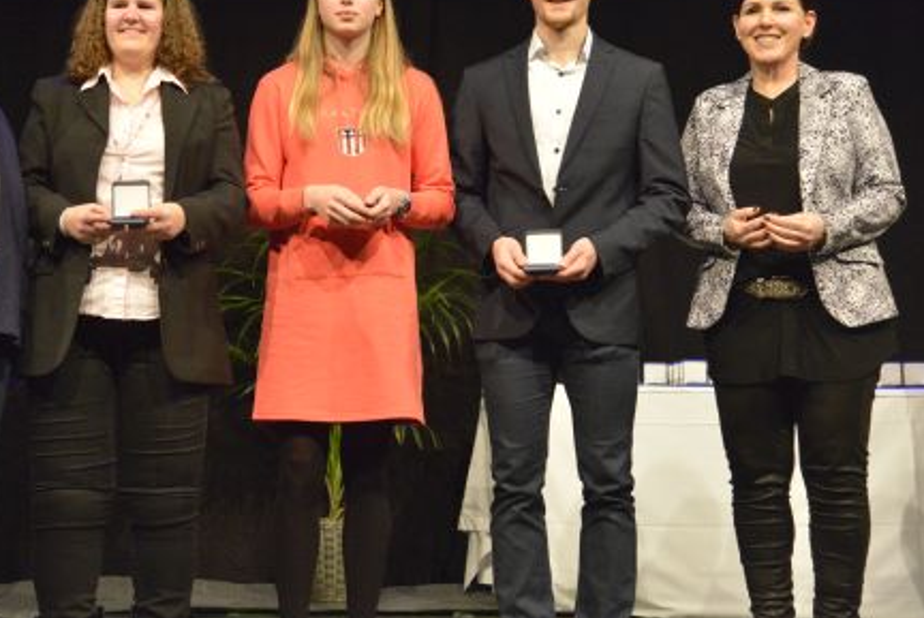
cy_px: 219
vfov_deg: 18.4
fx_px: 1901
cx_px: 259
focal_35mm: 74
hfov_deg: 27.0
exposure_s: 1/250
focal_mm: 50
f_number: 4
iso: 6400
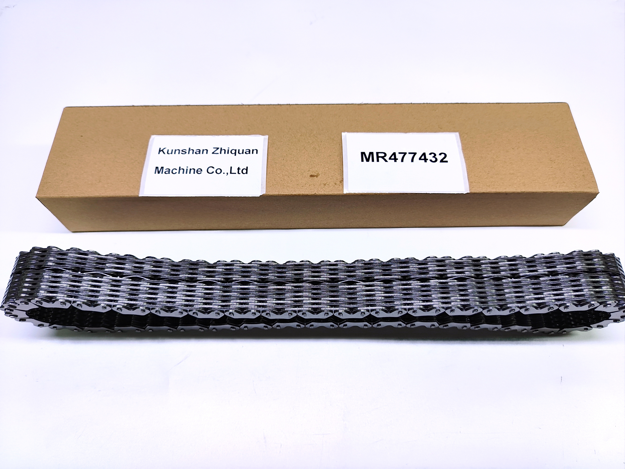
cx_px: 312
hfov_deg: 71.6
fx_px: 433
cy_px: 234
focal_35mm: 24
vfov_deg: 56.8
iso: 314
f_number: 1.65
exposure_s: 1/100
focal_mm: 5.26
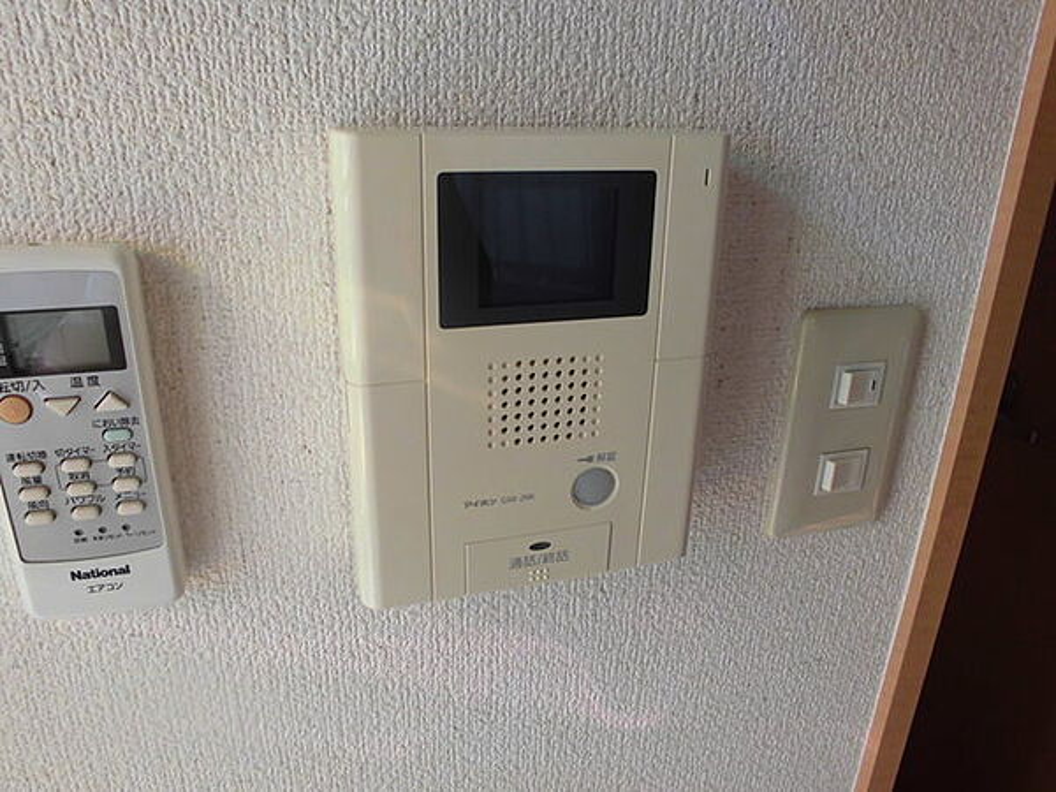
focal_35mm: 26
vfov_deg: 53.1
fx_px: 793
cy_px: 396
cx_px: 528
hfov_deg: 67.3
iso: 100
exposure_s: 1/100
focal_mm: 4.6
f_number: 3.5
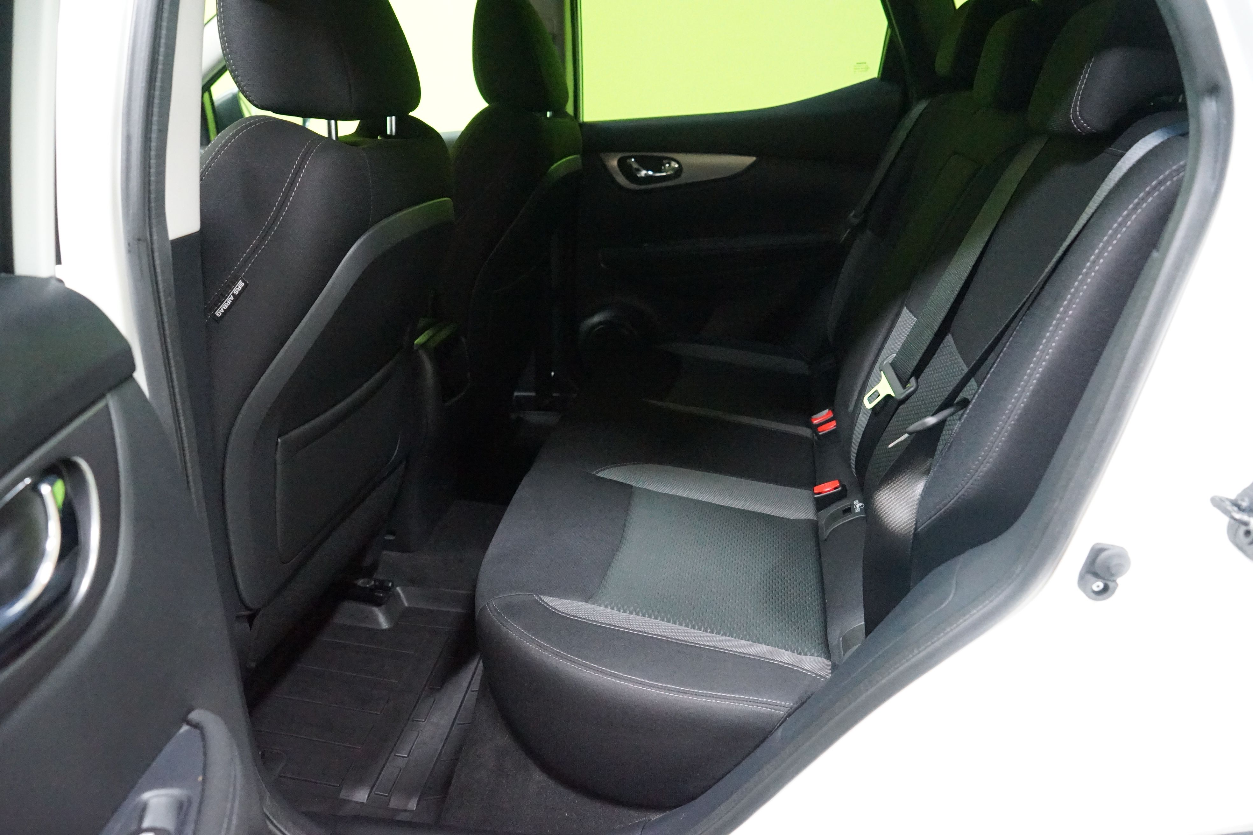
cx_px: 626
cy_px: 418
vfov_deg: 53.1
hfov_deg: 73.7
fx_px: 835
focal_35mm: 24
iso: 10000
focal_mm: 24
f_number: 5
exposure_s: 1/25
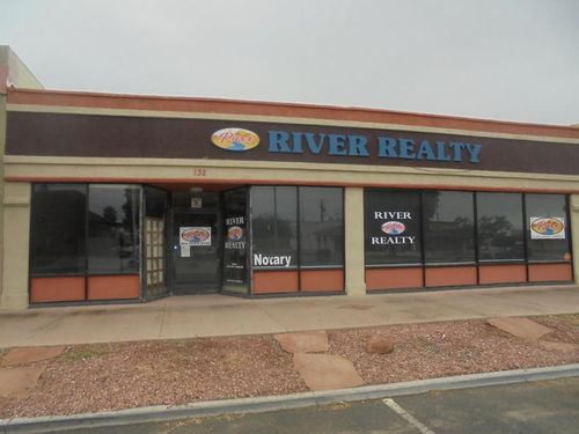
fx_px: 435
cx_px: 290
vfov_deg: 53.1
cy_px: 217
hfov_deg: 67.3
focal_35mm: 26
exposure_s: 1/400
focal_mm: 4.6
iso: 250
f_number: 3.5
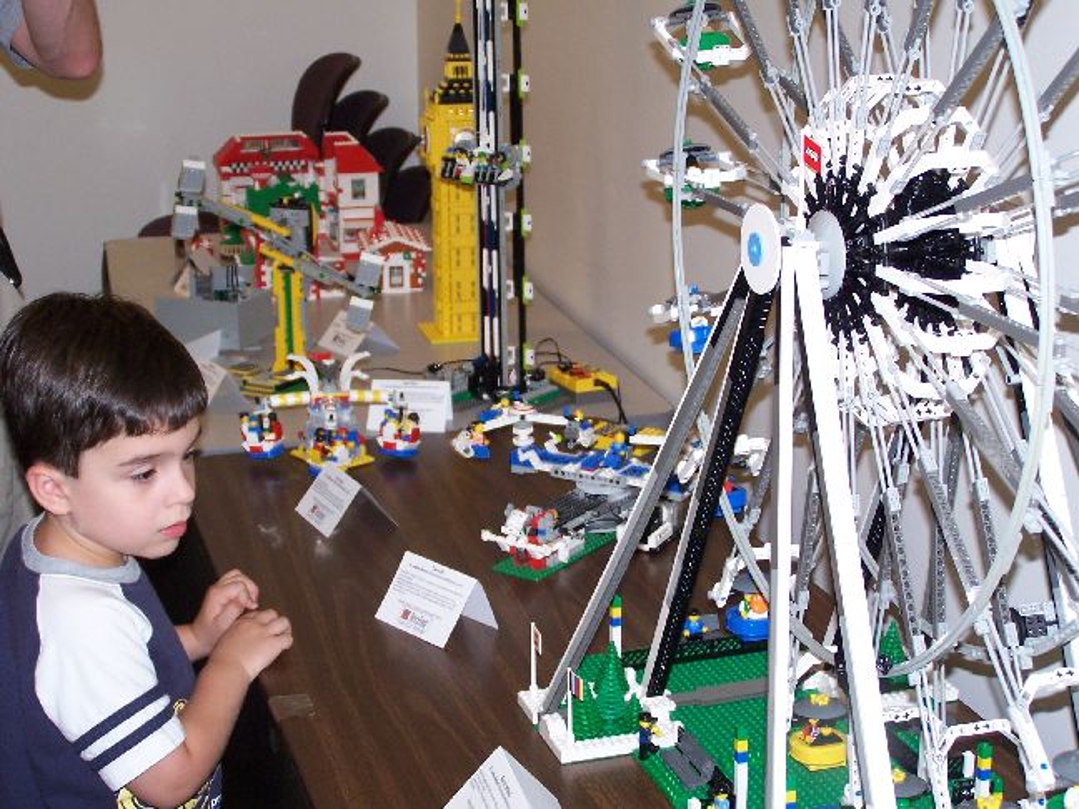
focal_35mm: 64
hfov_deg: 30.3
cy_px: 404
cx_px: 540
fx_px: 1995
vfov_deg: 22.9
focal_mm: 10.7
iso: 140
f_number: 3.2
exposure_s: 1/80
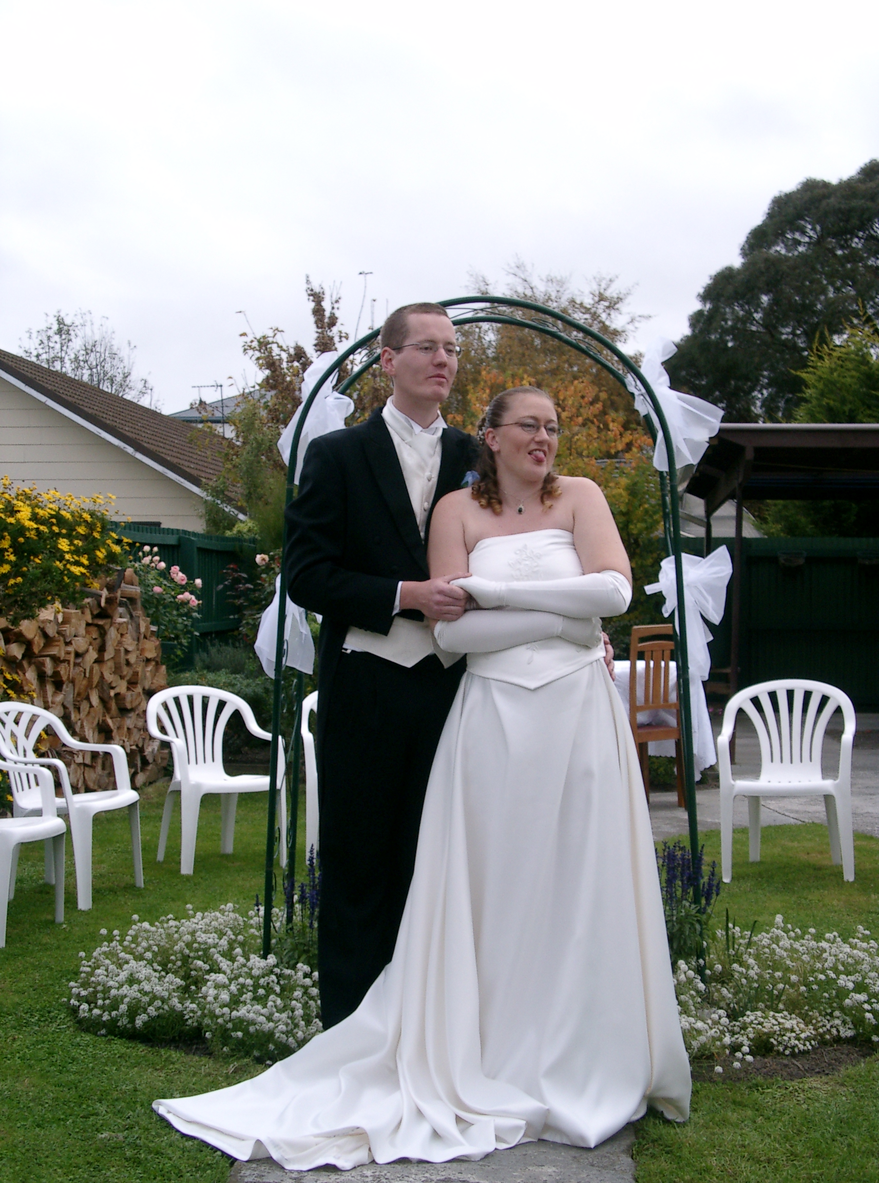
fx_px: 1703
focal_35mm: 50
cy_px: 592
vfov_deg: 38.3
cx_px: 440
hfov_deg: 28.9
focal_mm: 10.2
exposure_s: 1/500
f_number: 3
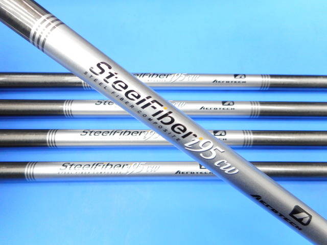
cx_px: 164
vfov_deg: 54.9
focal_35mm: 25
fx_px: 236
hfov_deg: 69.4
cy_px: 122
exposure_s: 1/30
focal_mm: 4.5
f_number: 3.7
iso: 250
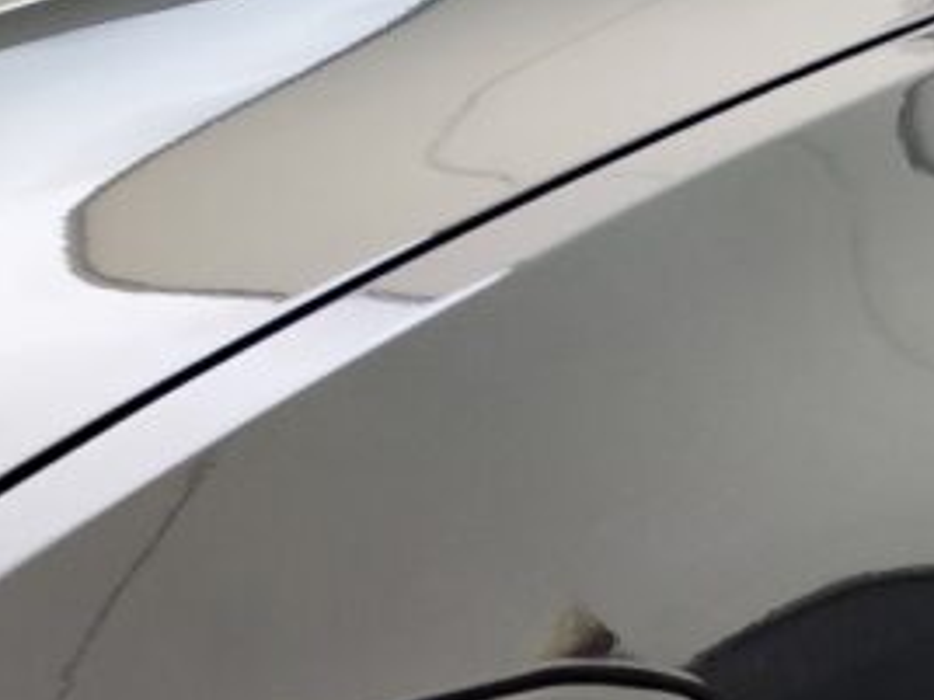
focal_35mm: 103
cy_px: 1247
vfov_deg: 13.0
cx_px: -816
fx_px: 2779
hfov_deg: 15.8
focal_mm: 7.01
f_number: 1.69
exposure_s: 1/125
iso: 73
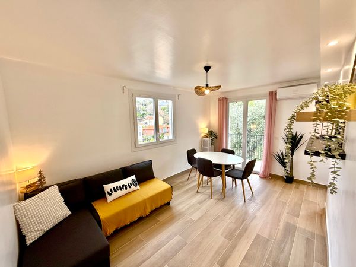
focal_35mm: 14
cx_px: 178
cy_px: 134
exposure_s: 1/105
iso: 64
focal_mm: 2.22
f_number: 2.2
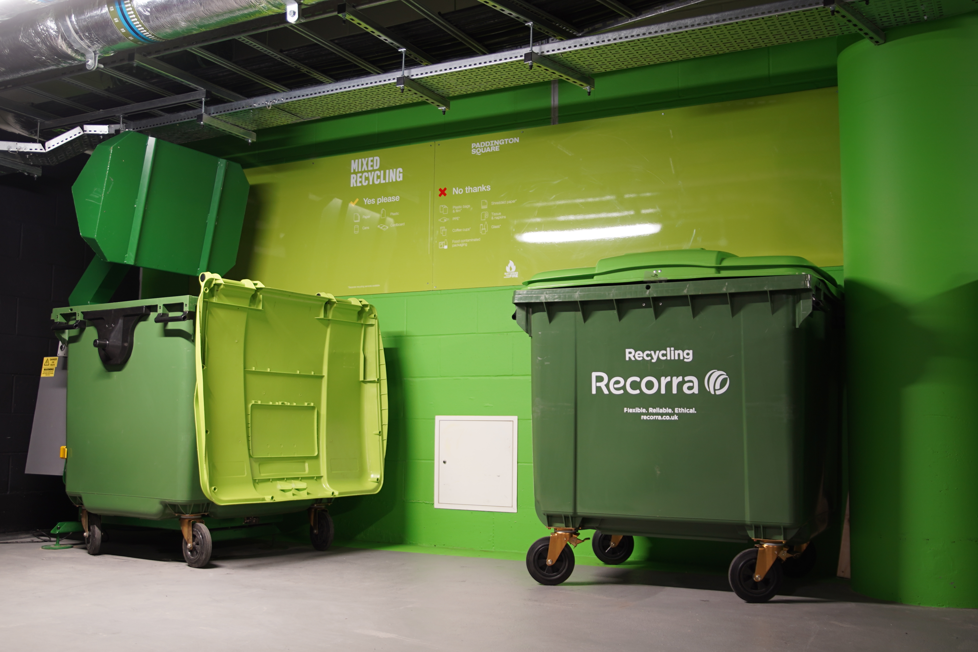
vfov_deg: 36.9
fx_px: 978
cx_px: 489
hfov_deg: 53.1
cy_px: 326
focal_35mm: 36
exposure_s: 1/6
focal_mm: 24
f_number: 3.2
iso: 200
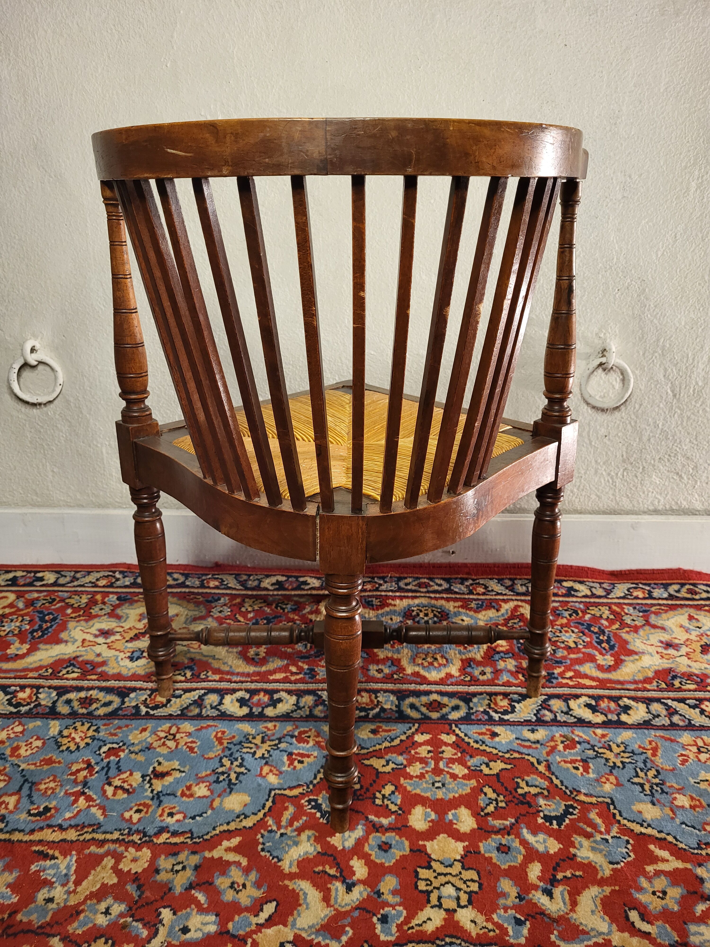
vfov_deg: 67.3
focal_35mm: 26
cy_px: 474
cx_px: 355
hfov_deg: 53.1
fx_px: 711
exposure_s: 1/100
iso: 320
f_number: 1.8
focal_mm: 5.4
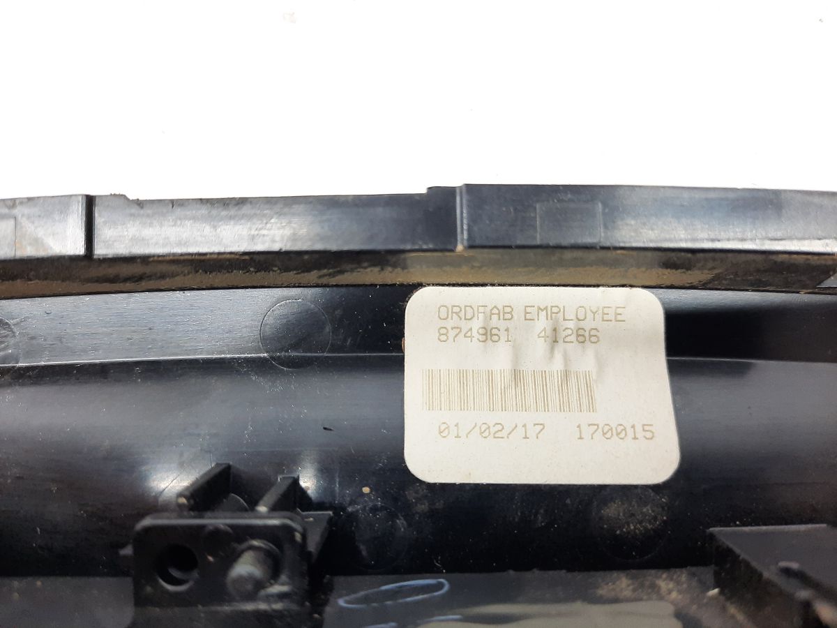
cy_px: 314
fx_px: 604
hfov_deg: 69.4
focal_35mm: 25
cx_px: 418
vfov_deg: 54.9
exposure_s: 1/50
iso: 200
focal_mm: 4.6
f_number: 2
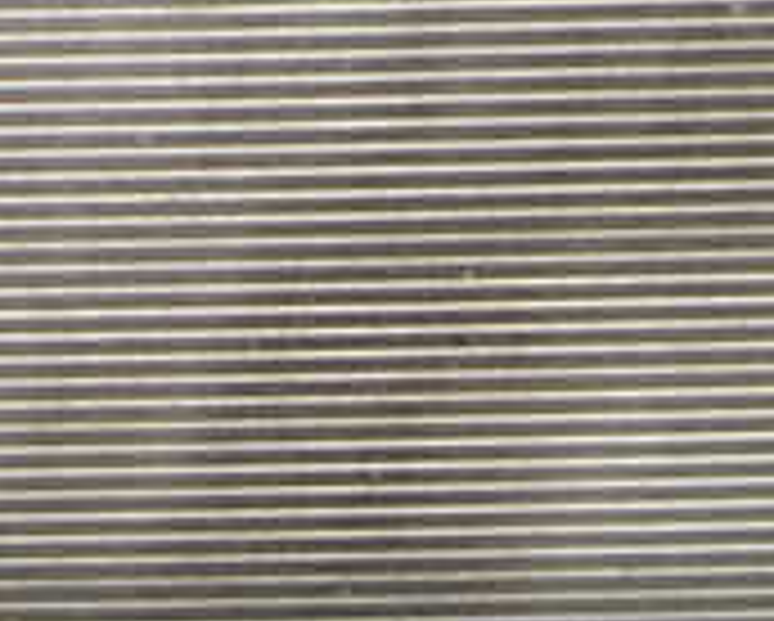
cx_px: 297
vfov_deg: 17.9
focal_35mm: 85
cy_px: 513
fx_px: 1949
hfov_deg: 22.4
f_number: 2
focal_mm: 4.5
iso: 200
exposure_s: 1/40
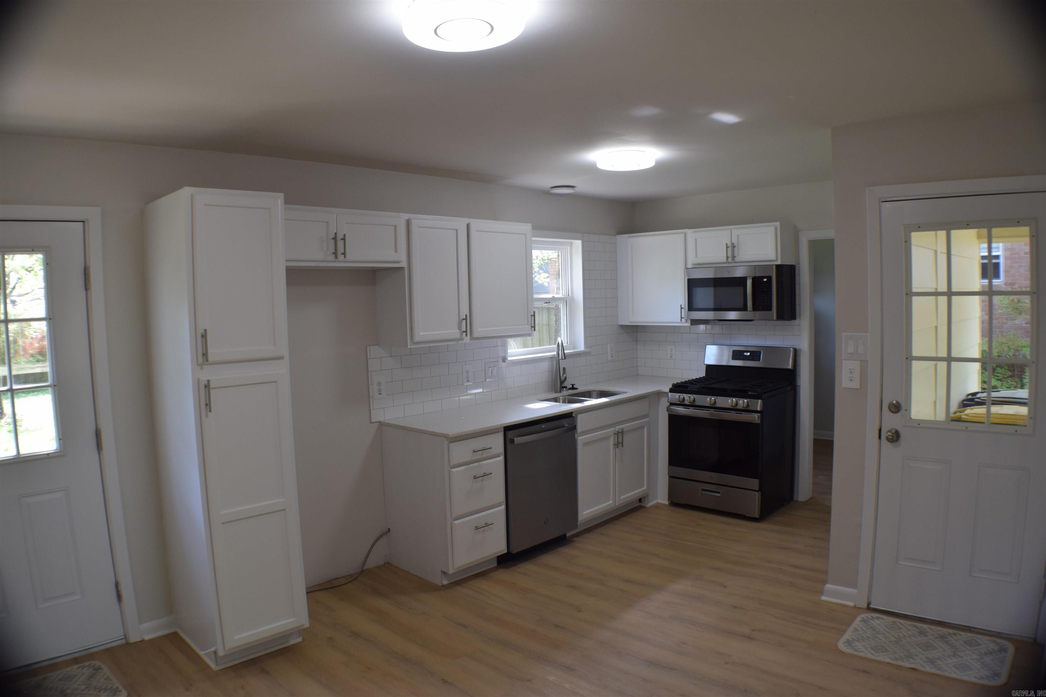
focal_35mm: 32
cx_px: 523
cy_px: 348
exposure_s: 1/100
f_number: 5
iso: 400
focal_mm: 21
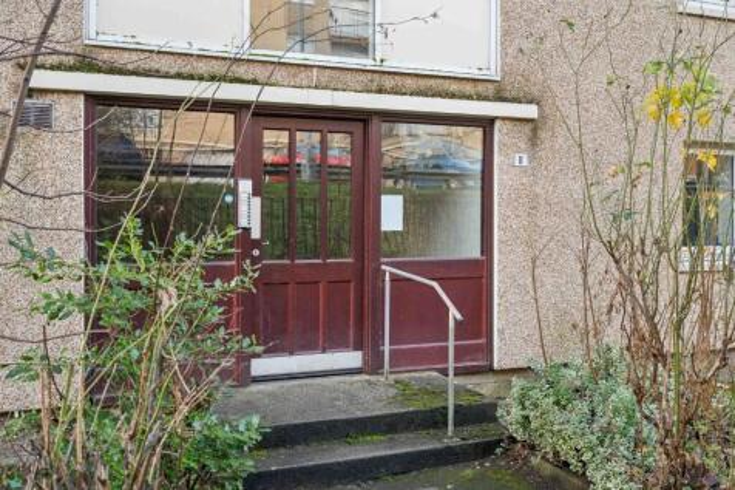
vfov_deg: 37.8
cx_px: 368
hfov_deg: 54.5
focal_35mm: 35
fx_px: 714
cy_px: 245
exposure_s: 1/200
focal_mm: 35
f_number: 4
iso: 800
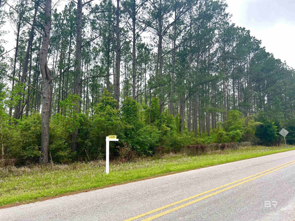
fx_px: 222
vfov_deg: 53.1
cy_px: 110
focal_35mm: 26
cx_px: 148
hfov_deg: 67.3
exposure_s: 1/1159
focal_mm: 5.7
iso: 50
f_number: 1.5
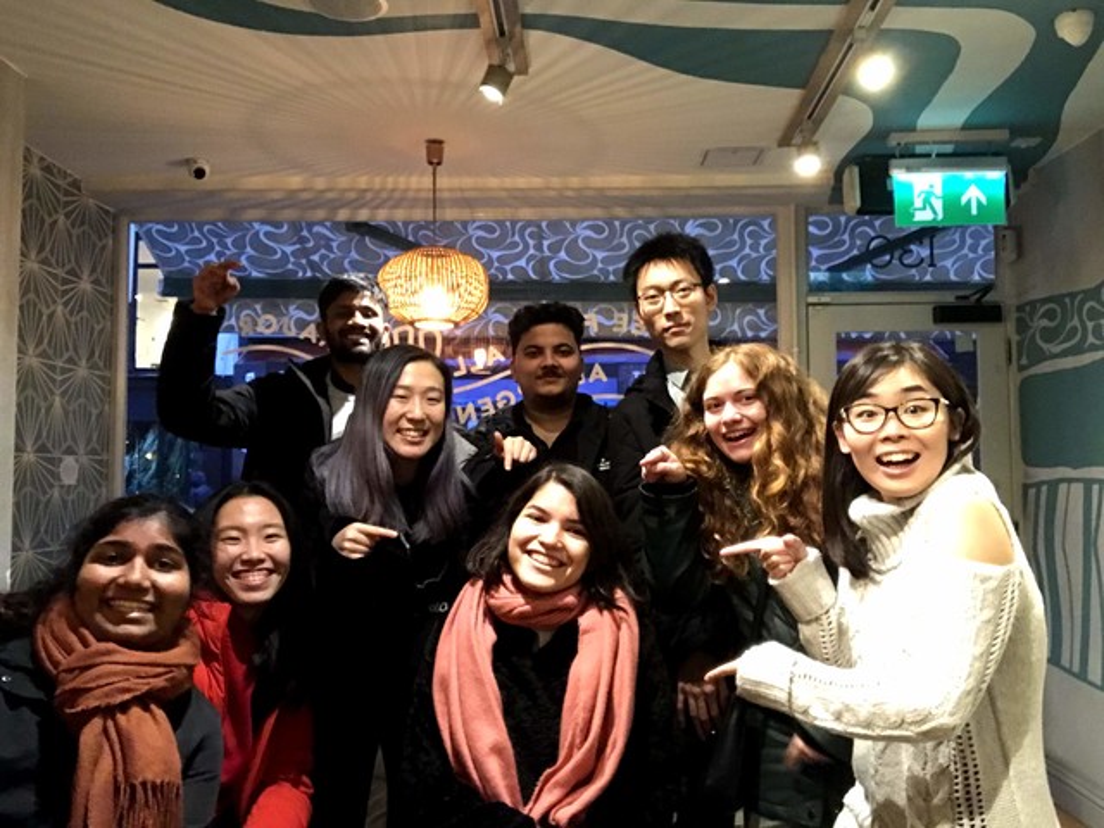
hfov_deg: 56.8
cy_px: 414
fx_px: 1021
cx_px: 552
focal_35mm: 32
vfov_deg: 44.2
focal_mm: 2.87
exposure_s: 1/17
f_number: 2.2
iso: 320
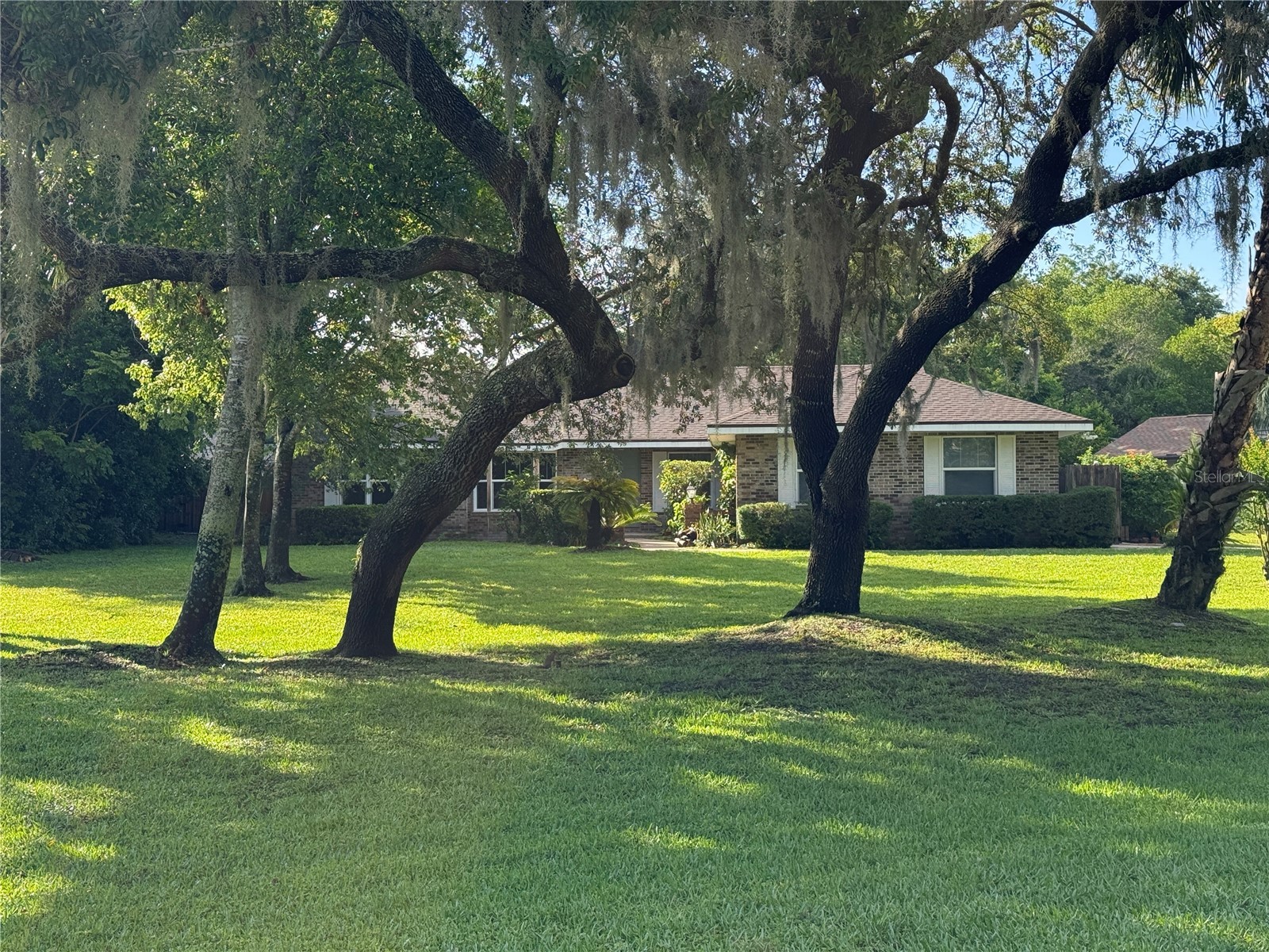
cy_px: 476
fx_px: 1760
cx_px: 634
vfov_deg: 30.3
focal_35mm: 48
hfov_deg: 39.7
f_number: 1.78
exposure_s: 1/1100
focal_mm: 6.76
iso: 100
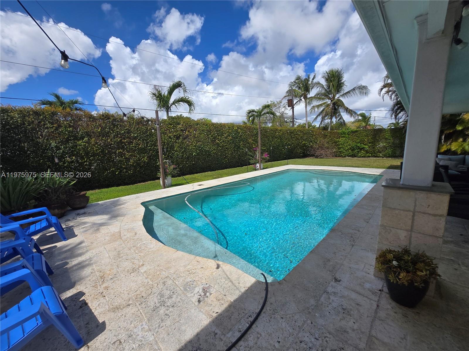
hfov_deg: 106.2
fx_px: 176
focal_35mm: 13
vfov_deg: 89.9
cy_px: 176
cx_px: 234
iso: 25
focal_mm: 1.7
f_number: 2.2
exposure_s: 1/1484
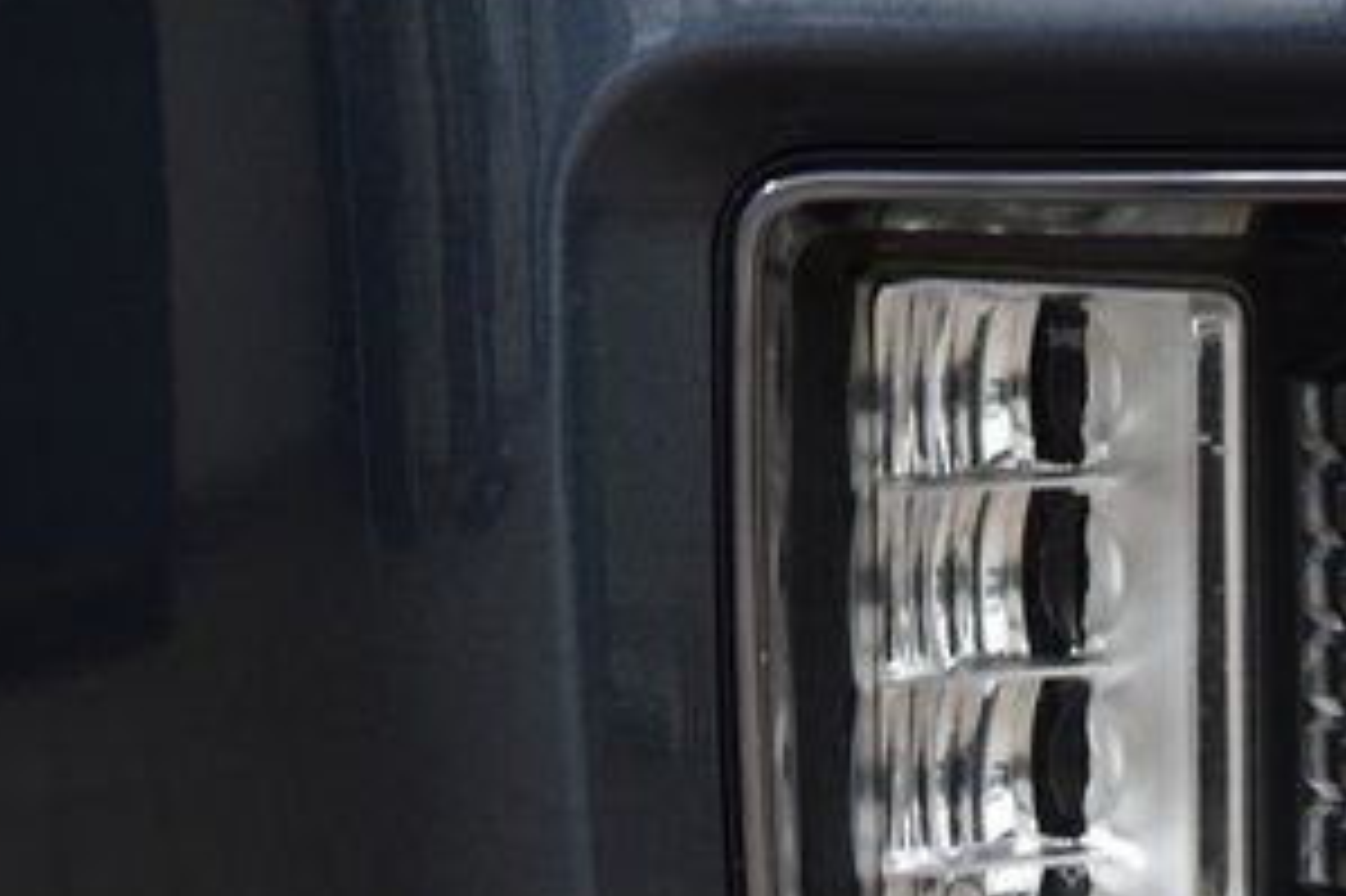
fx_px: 8408
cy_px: 624
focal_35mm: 225
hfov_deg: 9.1
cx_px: 1224
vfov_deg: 6.1
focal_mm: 70
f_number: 4.5
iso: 1600
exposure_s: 1/125
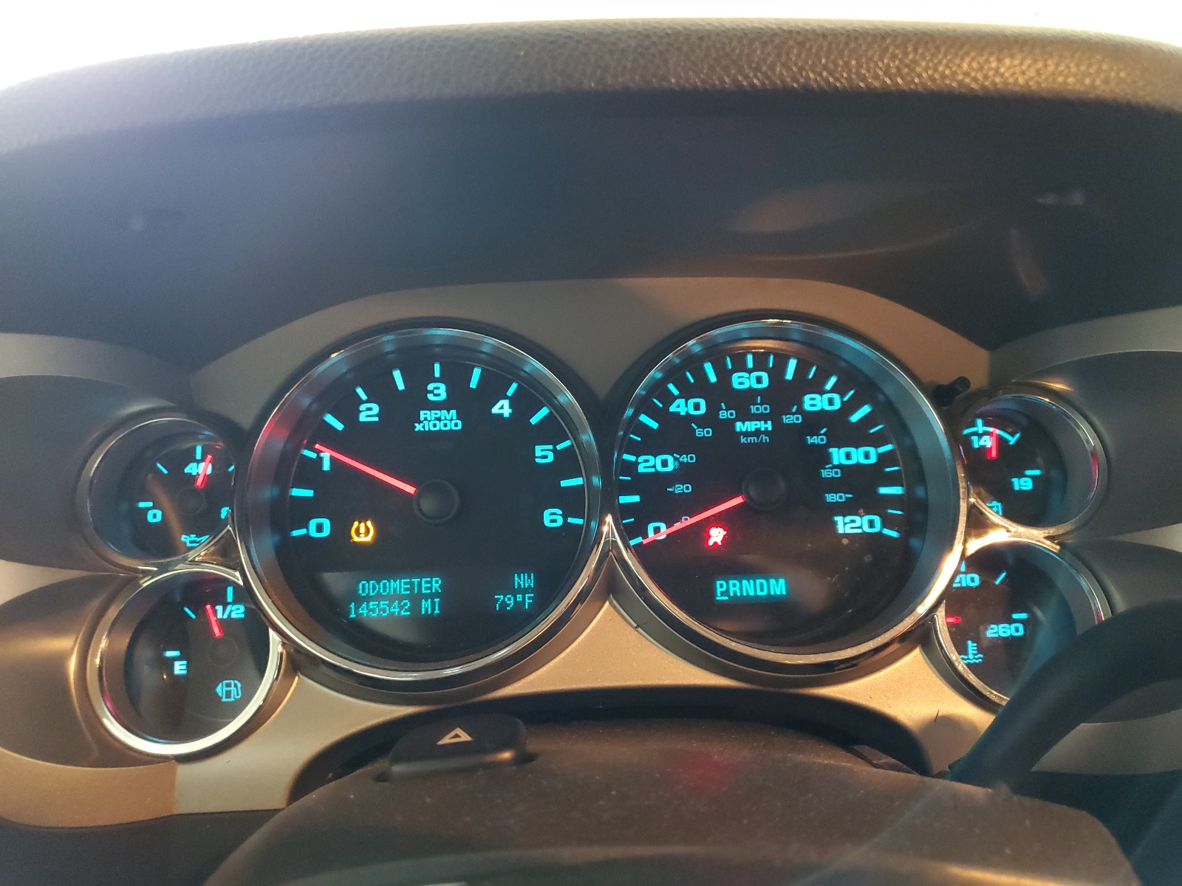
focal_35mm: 26
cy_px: 443
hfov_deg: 67.3
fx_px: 888
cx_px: 591
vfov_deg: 53.1
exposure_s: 1/20
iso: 315
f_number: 1.5
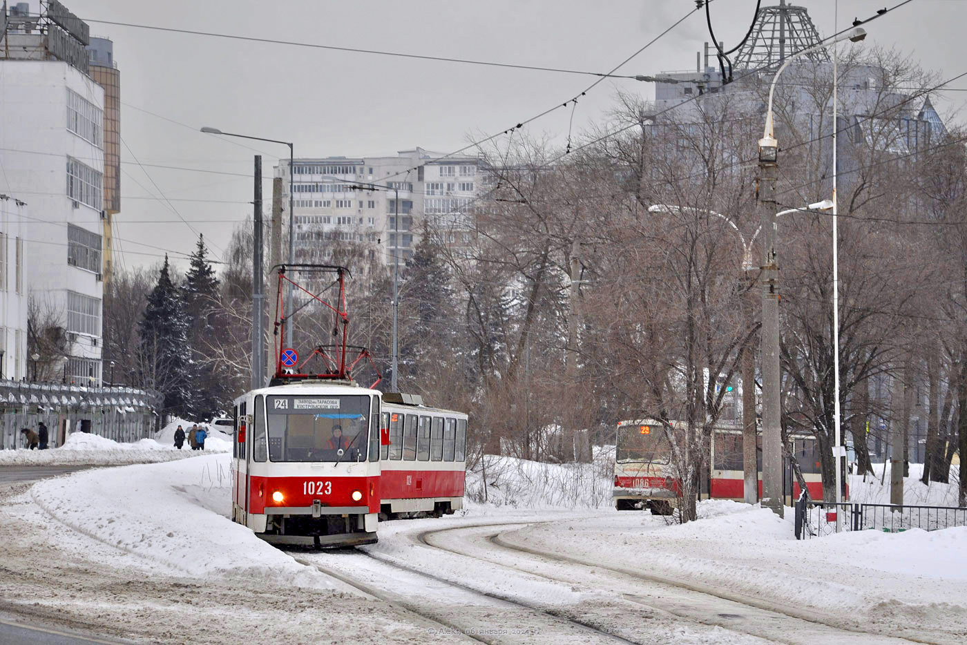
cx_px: 484
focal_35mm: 105
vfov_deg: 13.0
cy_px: 322
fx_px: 2821
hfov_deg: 19.5
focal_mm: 70
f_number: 5.6
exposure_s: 1/250
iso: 200
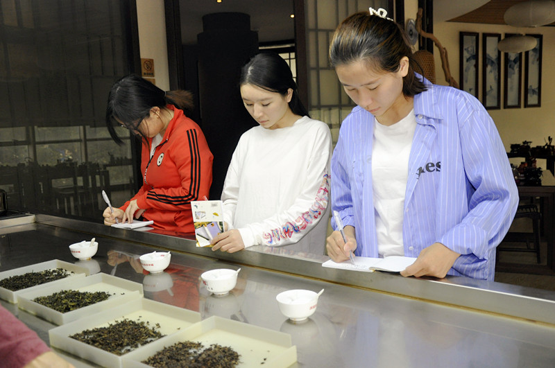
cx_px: 278
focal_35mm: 36
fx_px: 554
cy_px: 184
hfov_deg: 53.2
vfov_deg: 36.8
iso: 800
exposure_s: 1/100
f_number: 3.8
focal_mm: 24
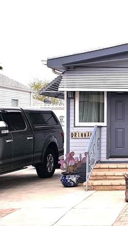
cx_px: 233
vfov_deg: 29.3
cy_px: 115
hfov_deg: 14.7
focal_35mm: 72
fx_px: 434
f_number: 1.7
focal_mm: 6.3
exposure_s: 1/1173
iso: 20
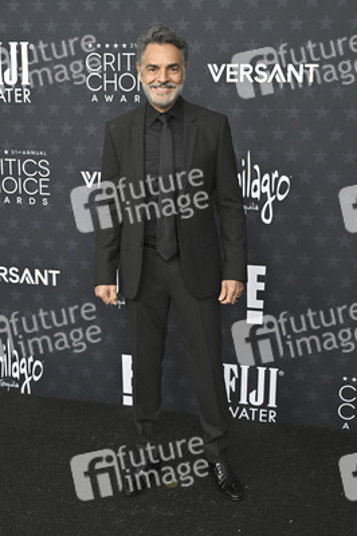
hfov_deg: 28.0
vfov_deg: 41.1
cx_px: 178
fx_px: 715
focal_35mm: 48
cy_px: 268
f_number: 5.6
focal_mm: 48
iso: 1250
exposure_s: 1/320
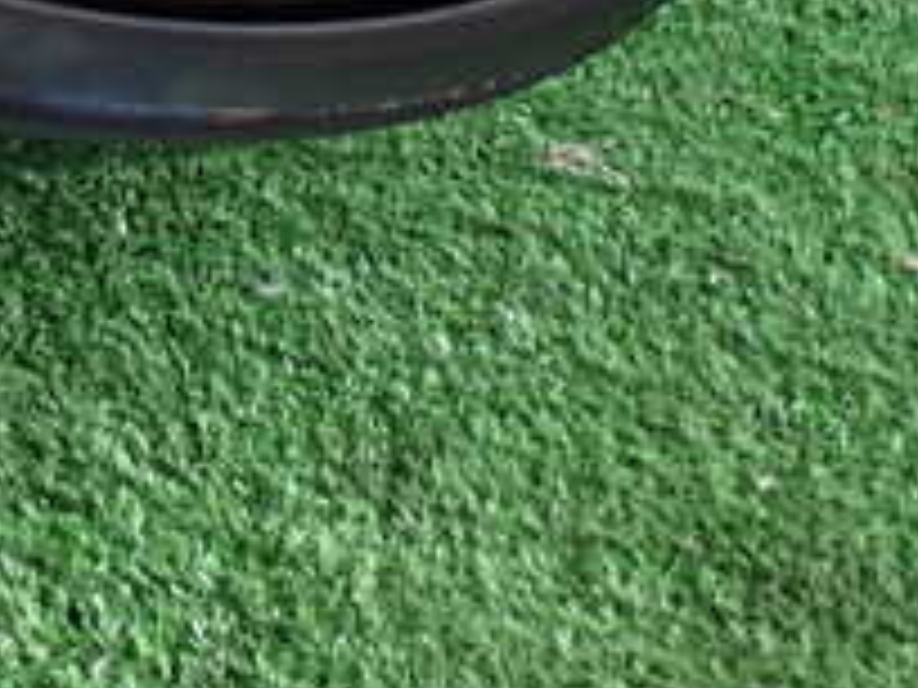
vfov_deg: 13.6
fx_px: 2811
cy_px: -144
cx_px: -171
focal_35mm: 106
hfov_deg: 17.7
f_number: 2.5
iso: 200
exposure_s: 1/50
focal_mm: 6.37
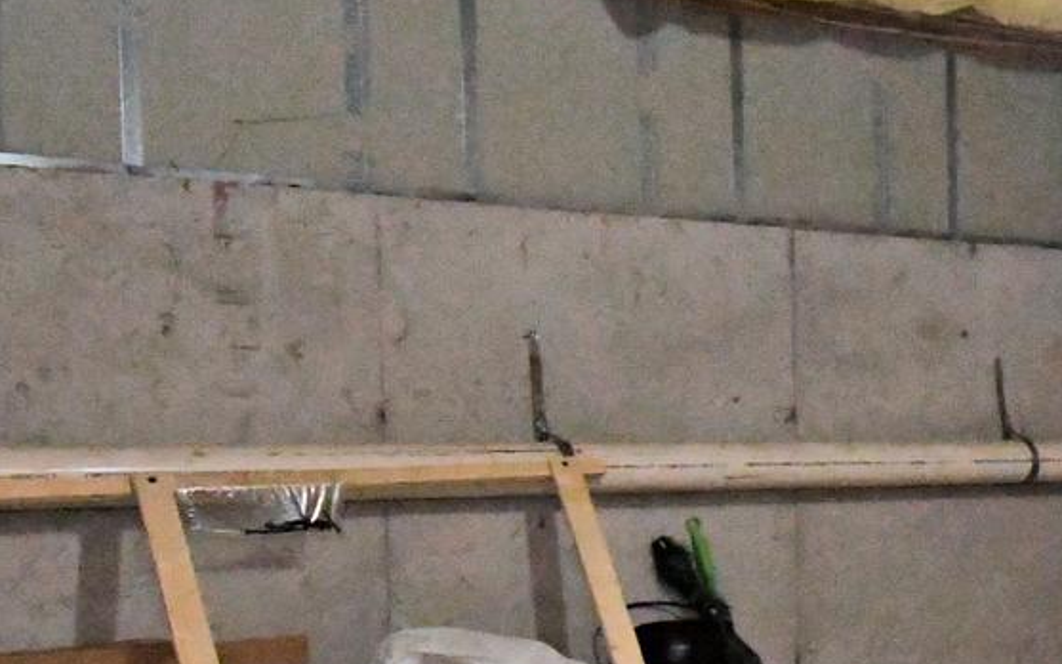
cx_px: 1460
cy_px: 463
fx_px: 1736
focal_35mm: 60
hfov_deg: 27.1
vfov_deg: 21.5
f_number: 5.6
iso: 10000
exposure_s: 1/250
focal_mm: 11
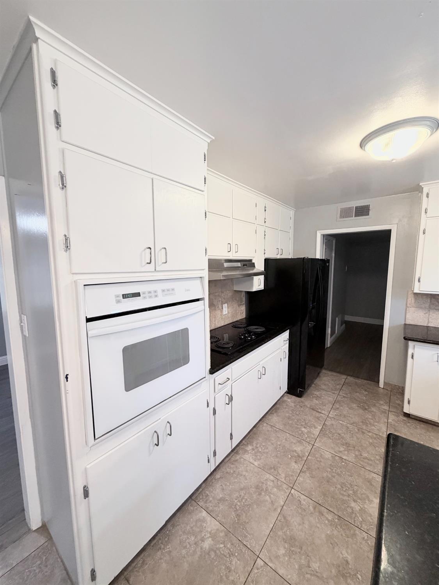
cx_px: 220
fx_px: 237
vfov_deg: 102.0
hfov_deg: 85.7
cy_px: 292
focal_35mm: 14
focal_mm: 2.22
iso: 250
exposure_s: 1/60
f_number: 2.2
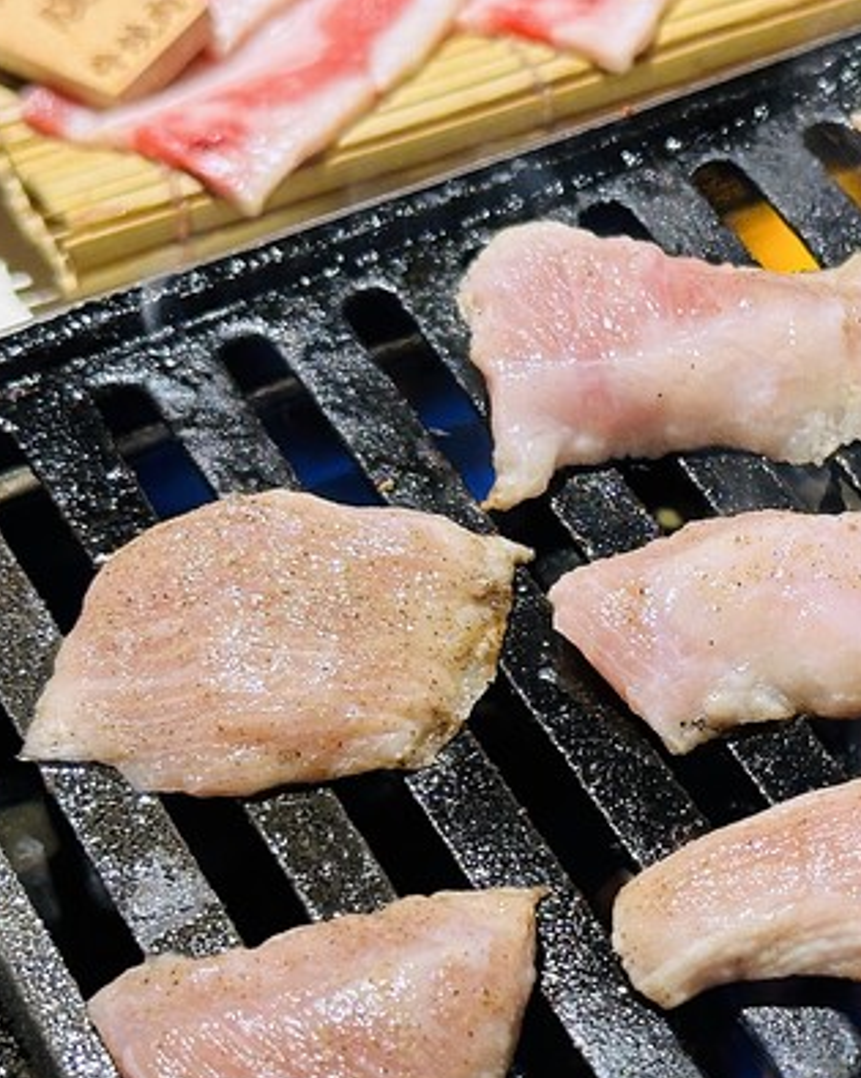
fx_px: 3218
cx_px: 907
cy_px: 584
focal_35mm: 101
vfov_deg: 19.0
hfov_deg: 14.9
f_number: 1.78
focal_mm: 6.86
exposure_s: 1/60
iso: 160
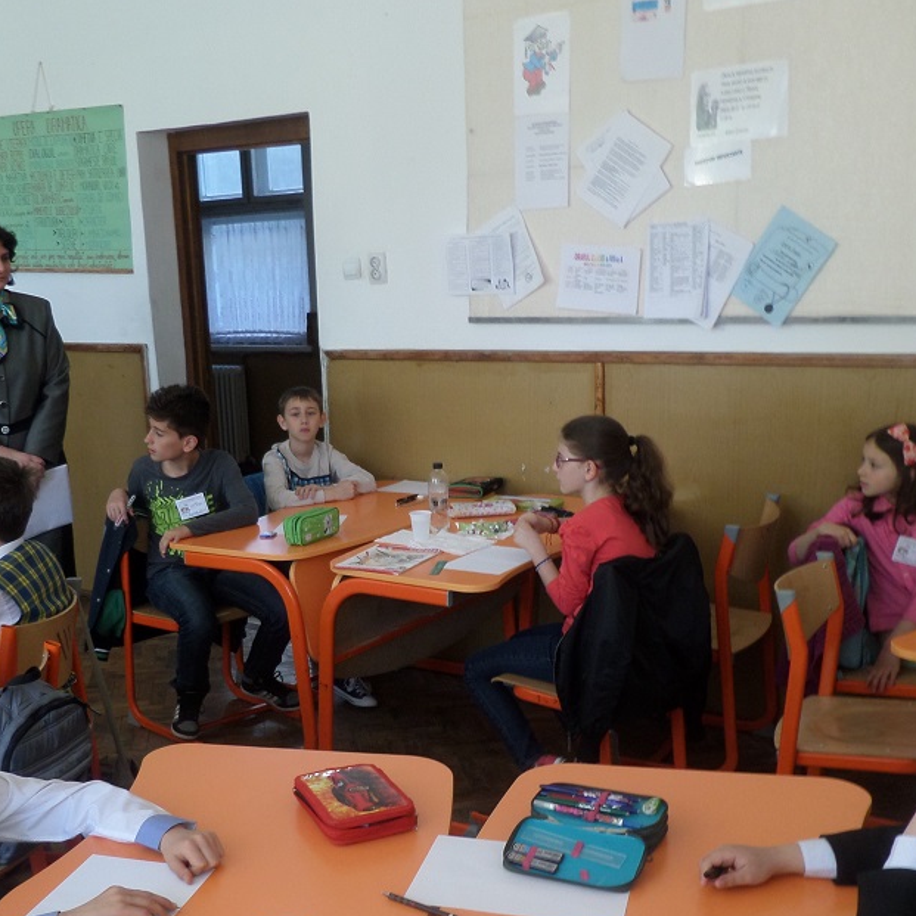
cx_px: 382
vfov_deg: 40.5
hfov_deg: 40.8
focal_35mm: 41
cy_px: 602
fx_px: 1227
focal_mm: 4.3
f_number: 3.1
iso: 100
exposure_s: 1/30
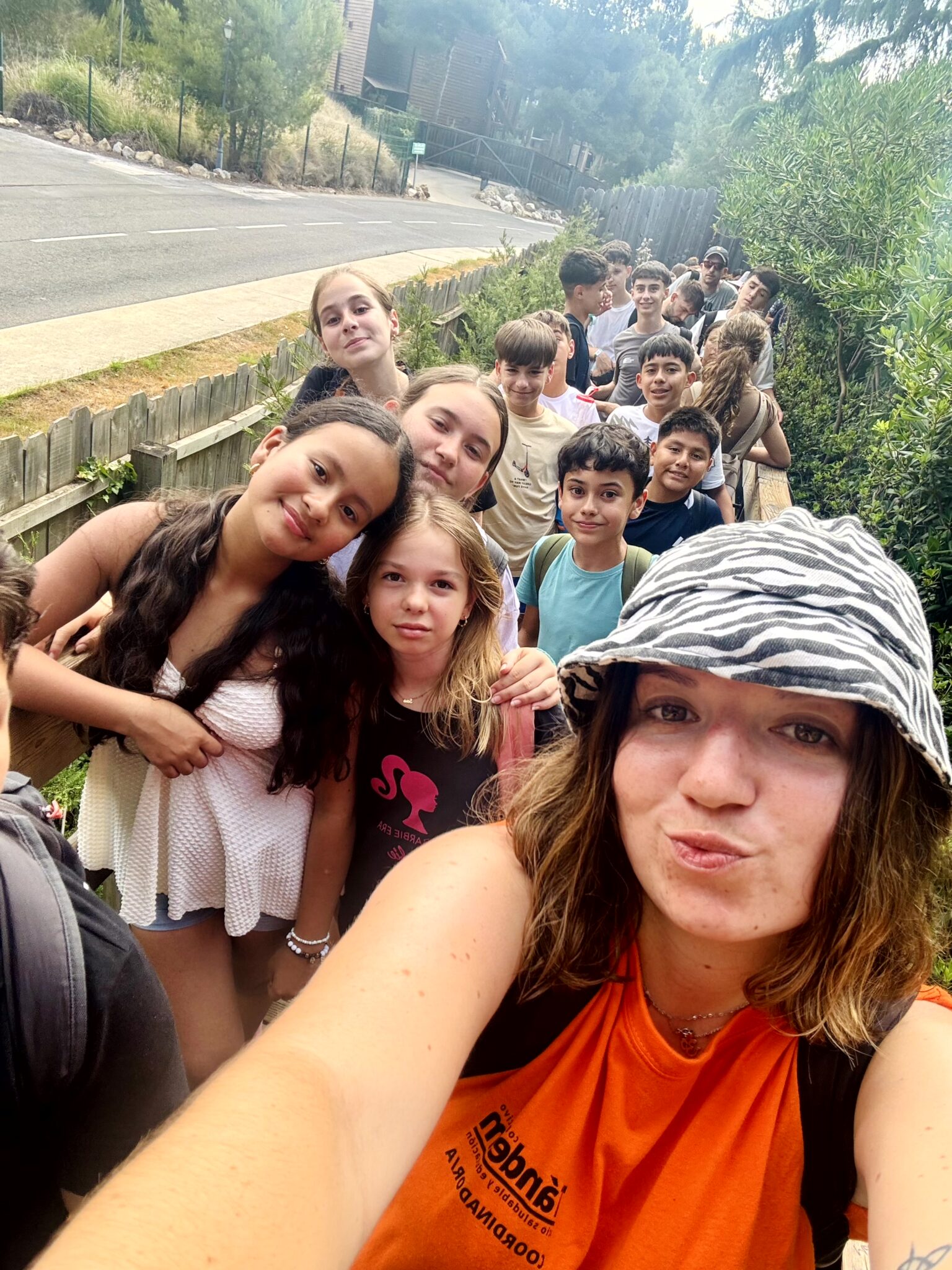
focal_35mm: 23
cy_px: 635
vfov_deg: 73.9
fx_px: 843
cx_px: 476
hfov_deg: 58.9
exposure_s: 1/269
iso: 25
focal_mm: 2.69
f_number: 1.9
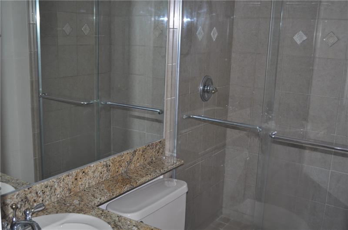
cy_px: 115
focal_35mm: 39
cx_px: 174
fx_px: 376
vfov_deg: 34.1
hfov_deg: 49.6
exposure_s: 1/200
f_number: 4.2
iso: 200
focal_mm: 26
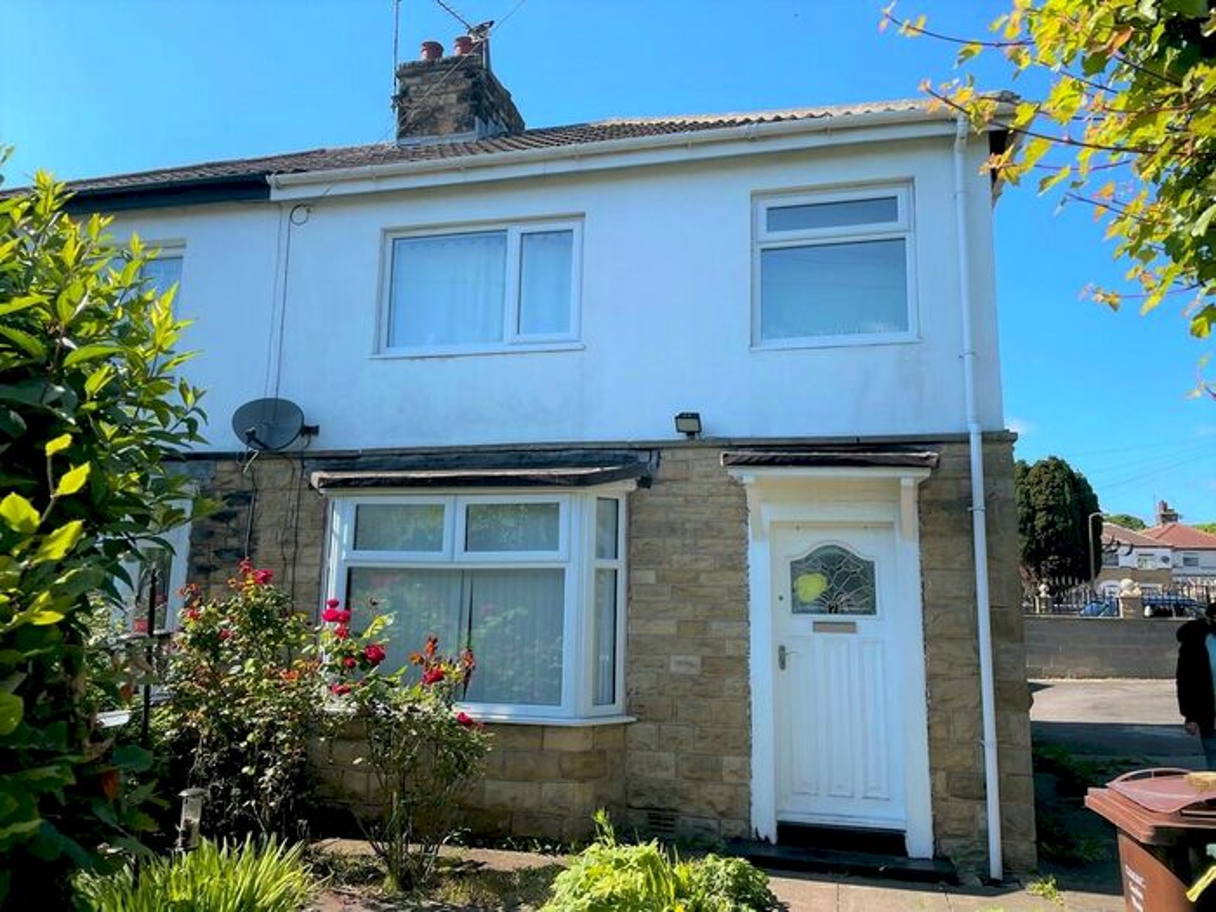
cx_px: 608
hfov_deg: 67.3
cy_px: 456
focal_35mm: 26
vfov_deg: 53.1
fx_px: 913
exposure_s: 1/1667
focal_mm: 4.2
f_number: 1.6
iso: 32
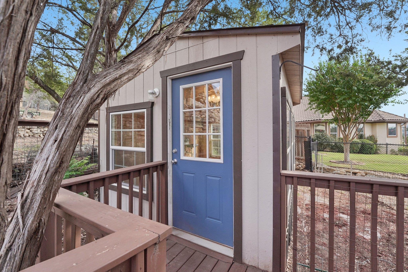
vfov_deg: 81.2
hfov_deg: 104.3
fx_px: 159
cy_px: 136
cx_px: 204
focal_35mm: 14
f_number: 8
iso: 400
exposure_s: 1/250
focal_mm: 14
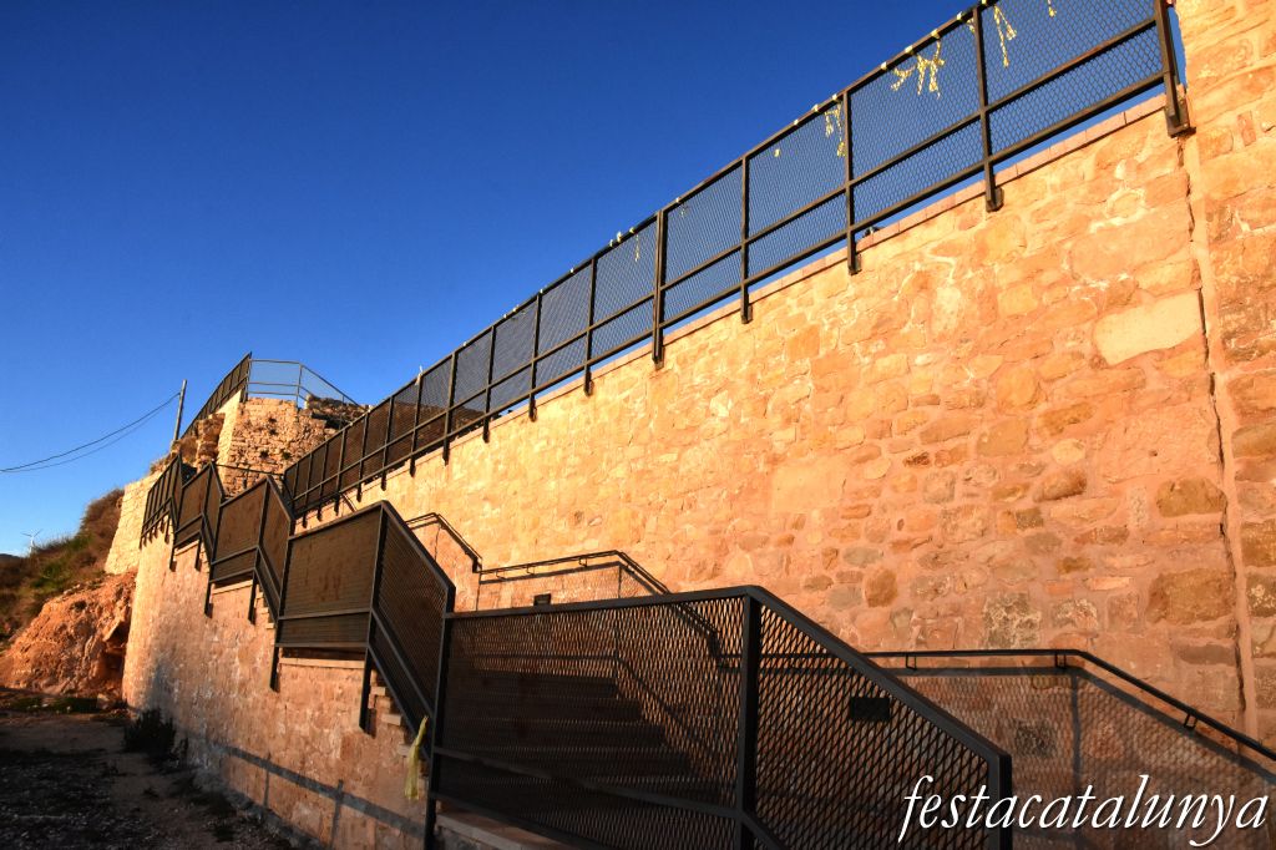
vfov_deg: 47.9
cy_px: 425
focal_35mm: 27
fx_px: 957
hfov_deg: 67.4
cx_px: 638
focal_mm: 18
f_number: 14
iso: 1600
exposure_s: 1/800
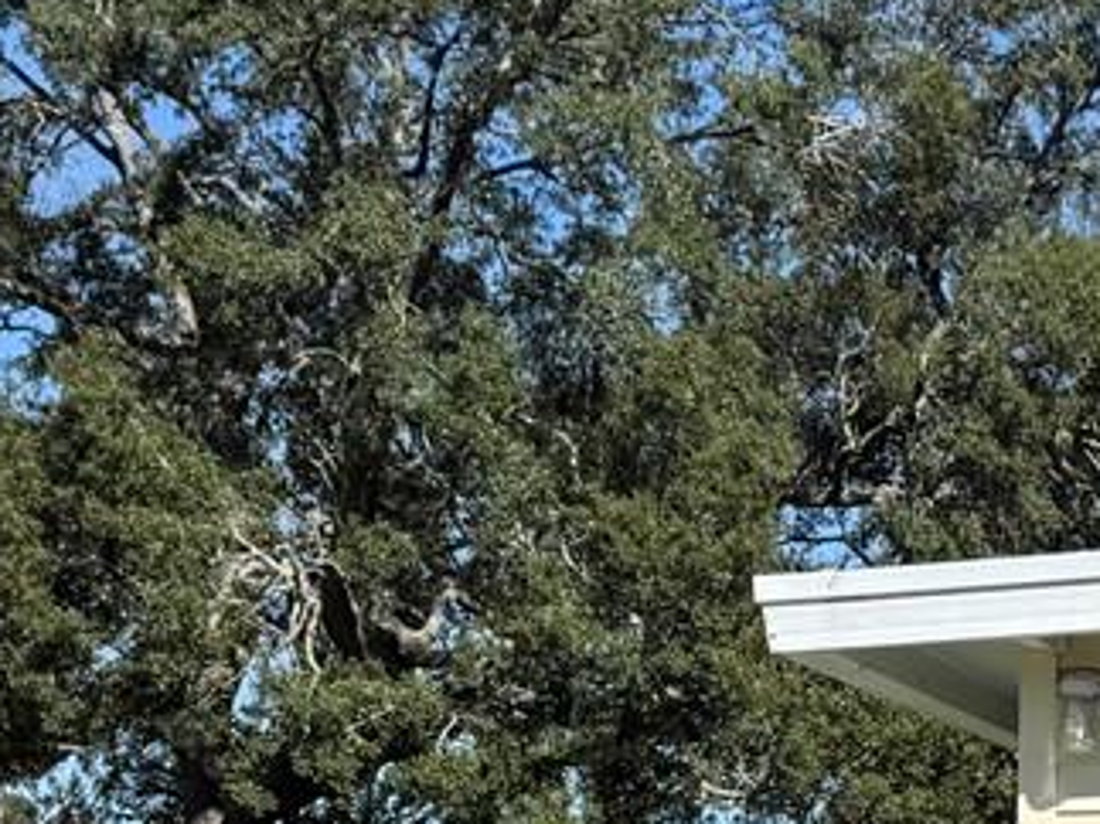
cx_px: 1076
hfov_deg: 16.3
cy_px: 1474
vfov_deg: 11.5
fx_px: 3780
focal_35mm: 119
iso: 80
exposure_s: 1/3279
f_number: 1.78
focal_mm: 6.76
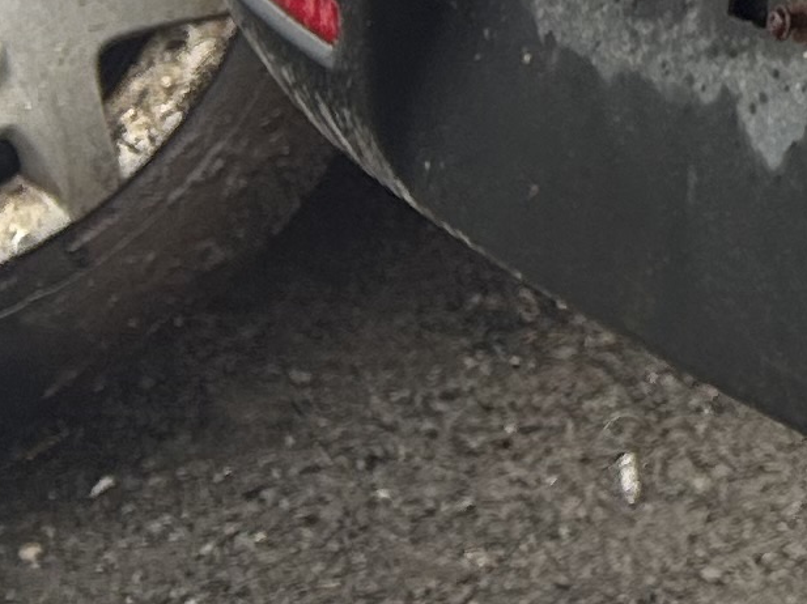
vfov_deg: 8.2
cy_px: -744
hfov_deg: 9.5
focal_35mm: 170
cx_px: 2277
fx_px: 3961
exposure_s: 1/371
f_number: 1.5
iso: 50
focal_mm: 5.7
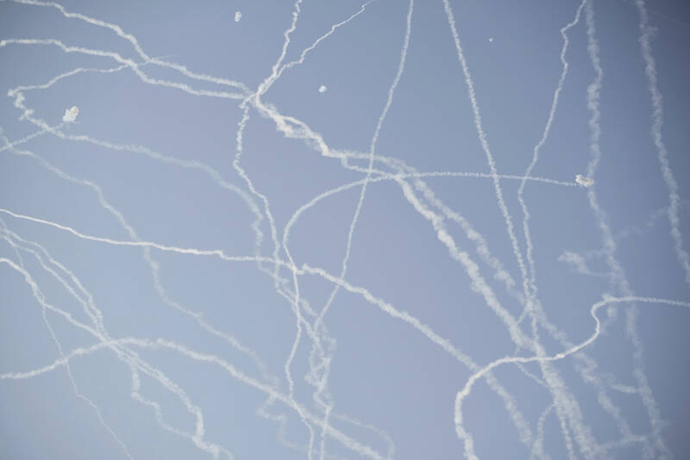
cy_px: 230
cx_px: 345
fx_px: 1917
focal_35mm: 100
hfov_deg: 20.4
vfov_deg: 13.7
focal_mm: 100
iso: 500
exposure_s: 1/10000
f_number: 5.6
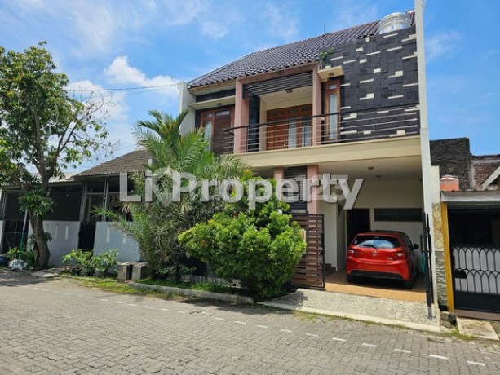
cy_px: 188
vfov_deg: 58.9
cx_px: 250
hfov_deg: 73.9
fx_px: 332
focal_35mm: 23
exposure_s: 1/1250
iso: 20
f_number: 1.7
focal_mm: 6.3
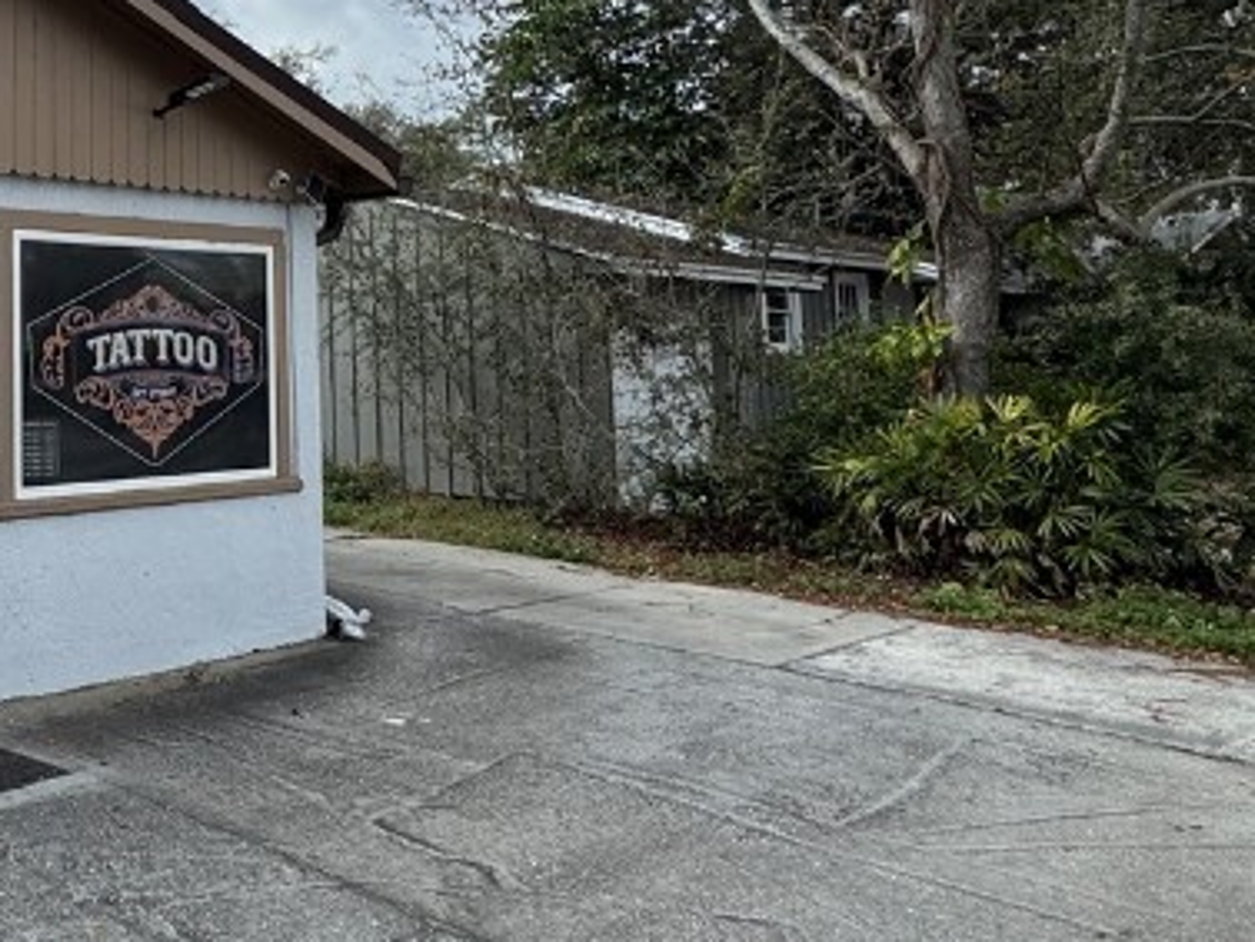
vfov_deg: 36.7
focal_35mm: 38
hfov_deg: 41.3
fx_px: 1378
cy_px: 213
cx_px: -53
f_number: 2.2
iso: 50
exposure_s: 1/2028
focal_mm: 2.22
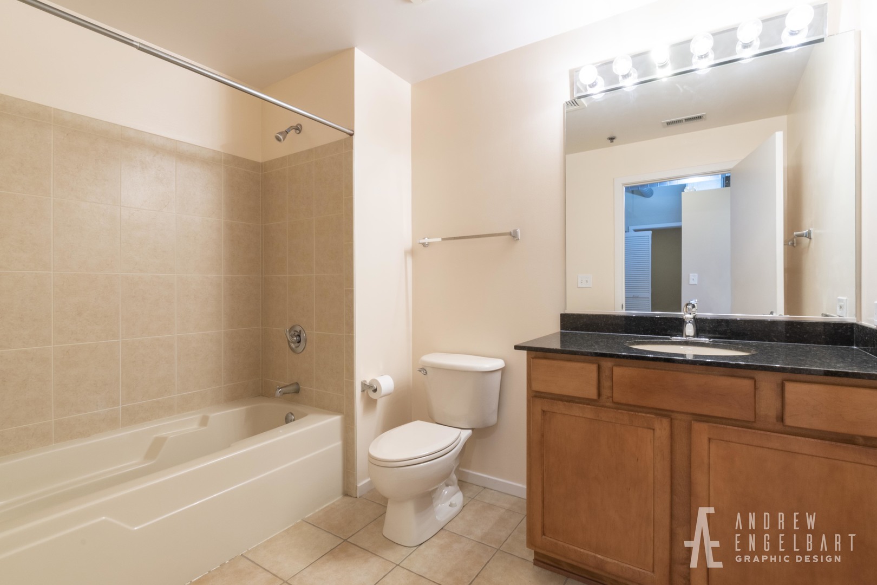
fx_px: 402
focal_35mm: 16
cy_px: 292
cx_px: 438
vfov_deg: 72.1
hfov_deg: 95.0
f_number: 20
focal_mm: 11
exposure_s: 1.3
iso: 125
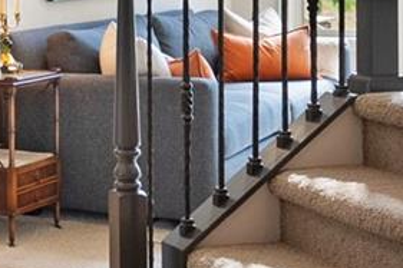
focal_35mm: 114
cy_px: -83
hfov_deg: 16.7
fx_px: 1275
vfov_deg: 11.7
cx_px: -159
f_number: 8
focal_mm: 20
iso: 800
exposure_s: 1/20
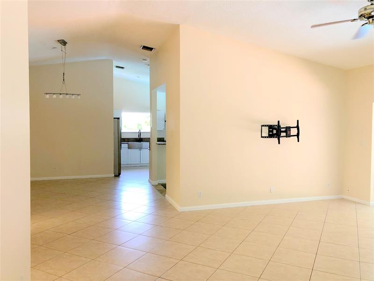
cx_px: 187
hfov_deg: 63.4
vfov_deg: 49.7
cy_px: 140
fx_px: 303
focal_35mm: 28
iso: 25
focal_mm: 3.99
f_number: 1.8
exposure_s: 1/40
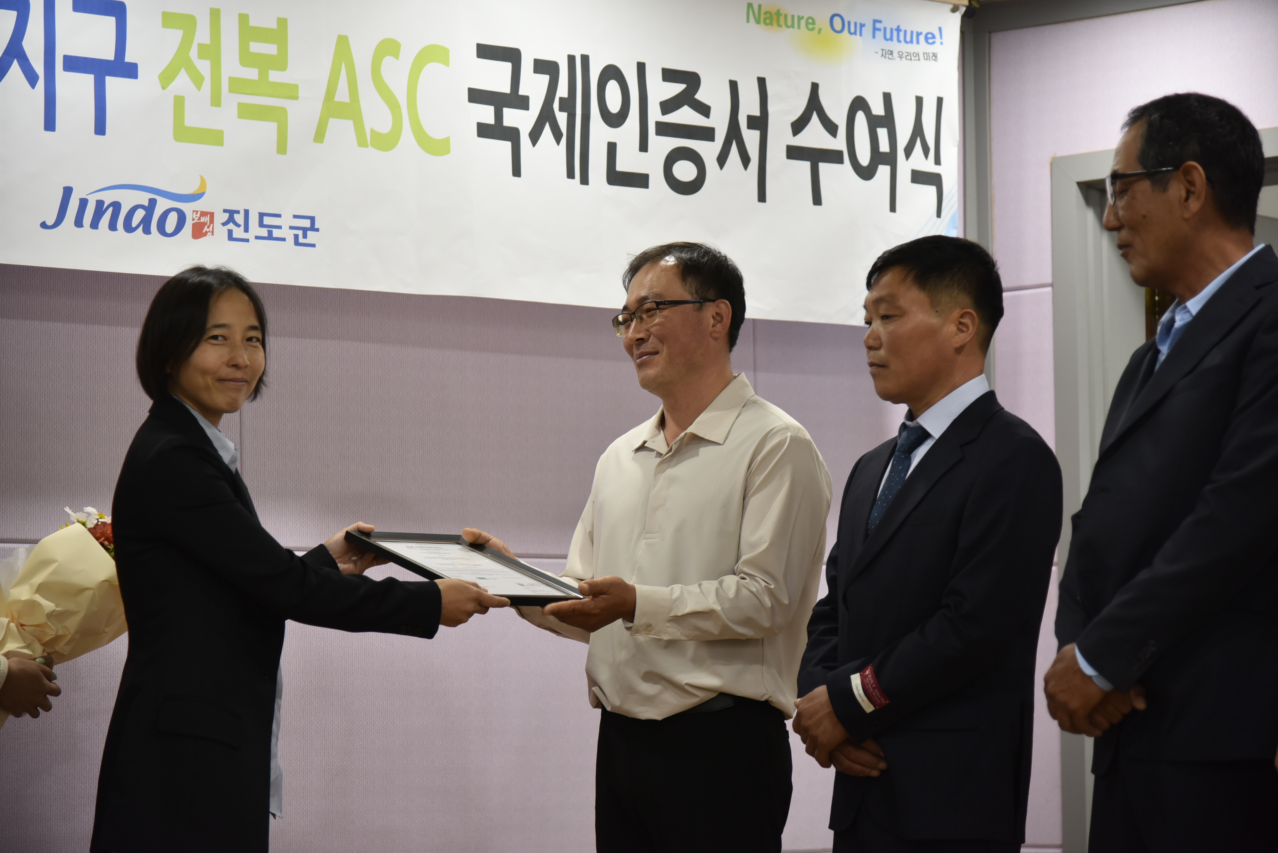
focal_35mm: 92
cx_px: 639
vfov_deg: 14.9
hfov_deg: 22.1
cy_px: 426
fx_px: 3267
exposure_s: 1/100
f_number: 4
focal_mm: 92
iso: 800
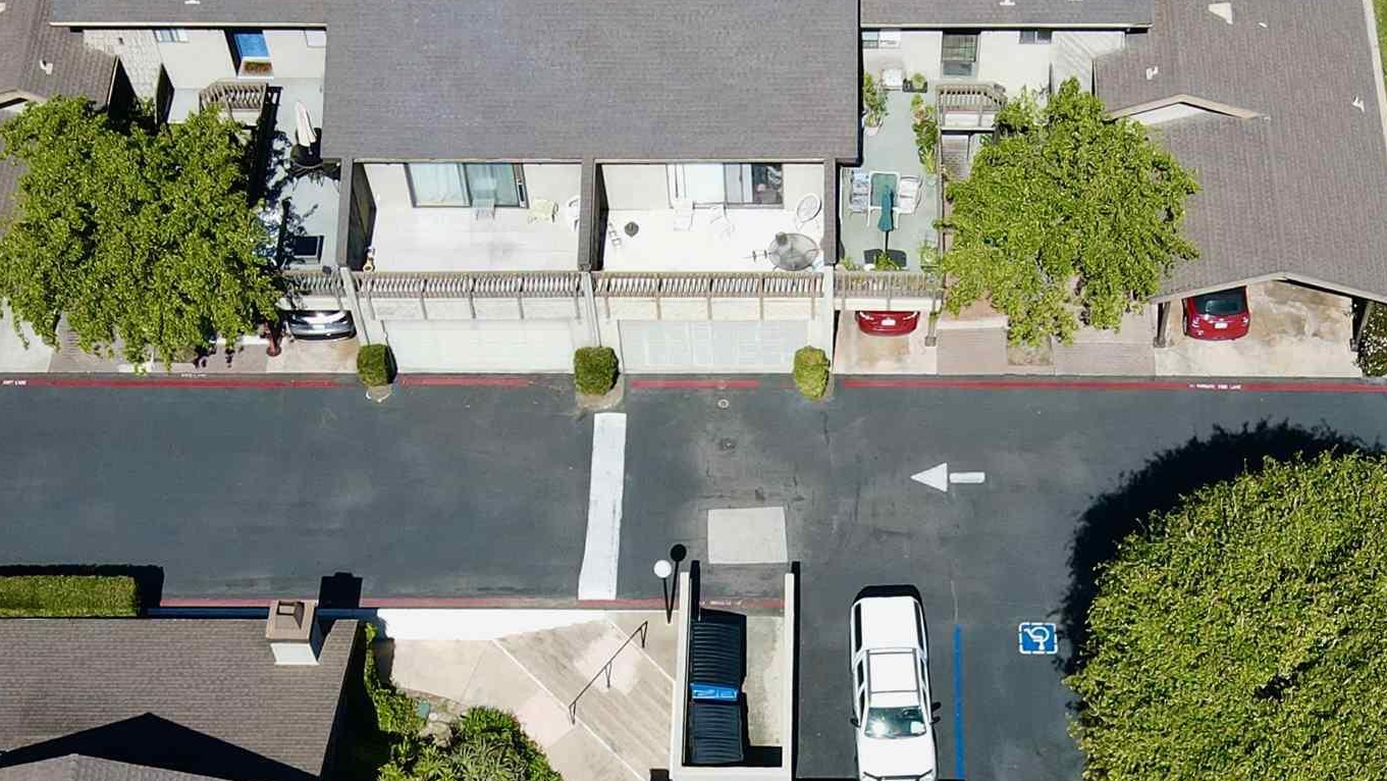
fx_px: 2170
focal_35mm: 59
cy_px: 820
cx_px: 812
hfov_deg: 35.4
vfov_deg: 19.7
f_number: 2.8
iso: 100
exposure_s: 1/640
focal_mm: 4.5
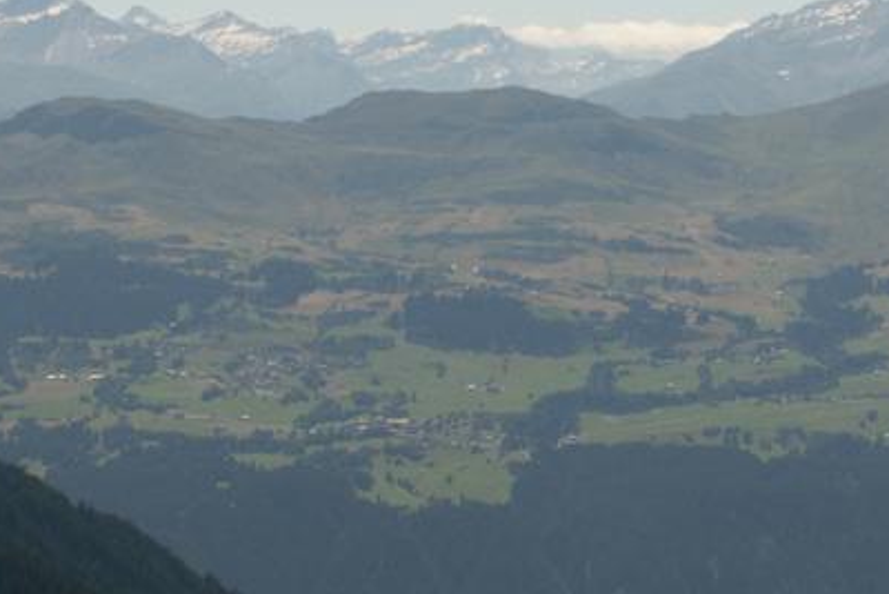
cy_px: 311
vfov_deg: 10.3
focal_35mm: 133
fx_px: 3285
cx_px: 700
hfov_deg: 15.3
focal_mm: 13.4
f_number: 8
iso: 50
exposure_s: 1/250
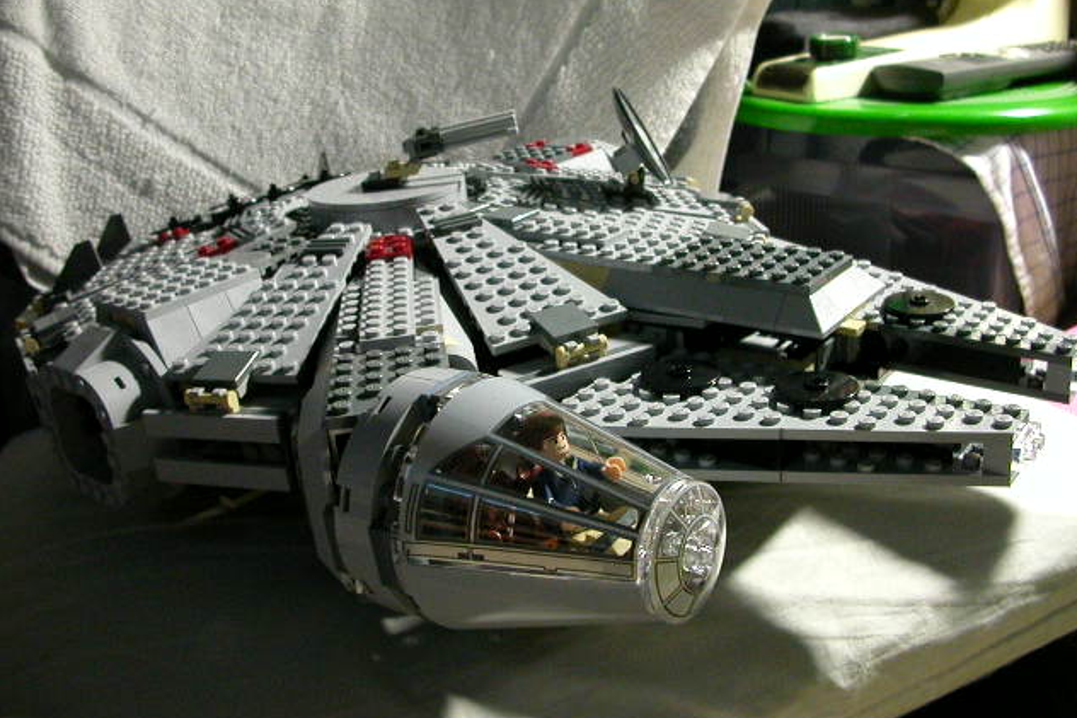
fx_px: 1166
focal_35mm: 39
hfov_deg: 49.6
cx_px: 544
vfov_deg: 34.2
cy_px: 321
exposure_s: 1/13.4
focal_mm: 5.6
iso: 400
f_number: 2.7
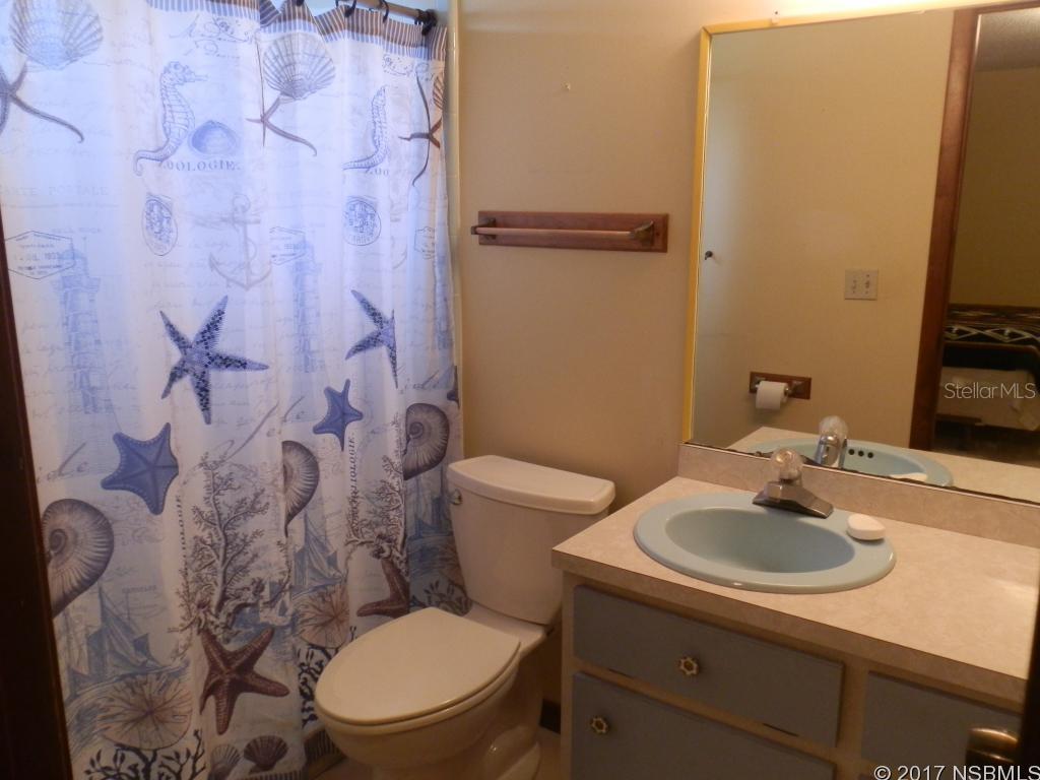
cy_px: 390
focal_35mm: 28
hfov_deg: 63.4
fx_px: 841
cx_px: 520
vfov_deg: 49.7
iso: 200
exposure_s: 1/20
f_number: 3.1
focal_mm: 5
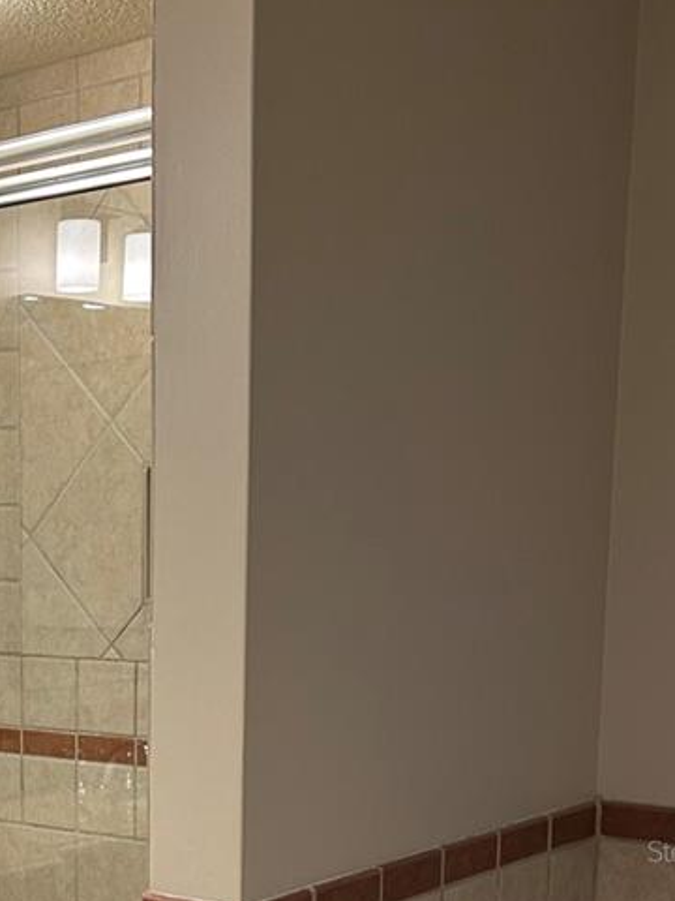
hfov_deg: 21.5
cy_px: 850
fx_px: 1690
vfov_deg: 28.4
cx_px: -64
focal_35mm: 65
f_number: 1.5
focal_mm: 5.7
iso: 125
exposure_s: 1/60
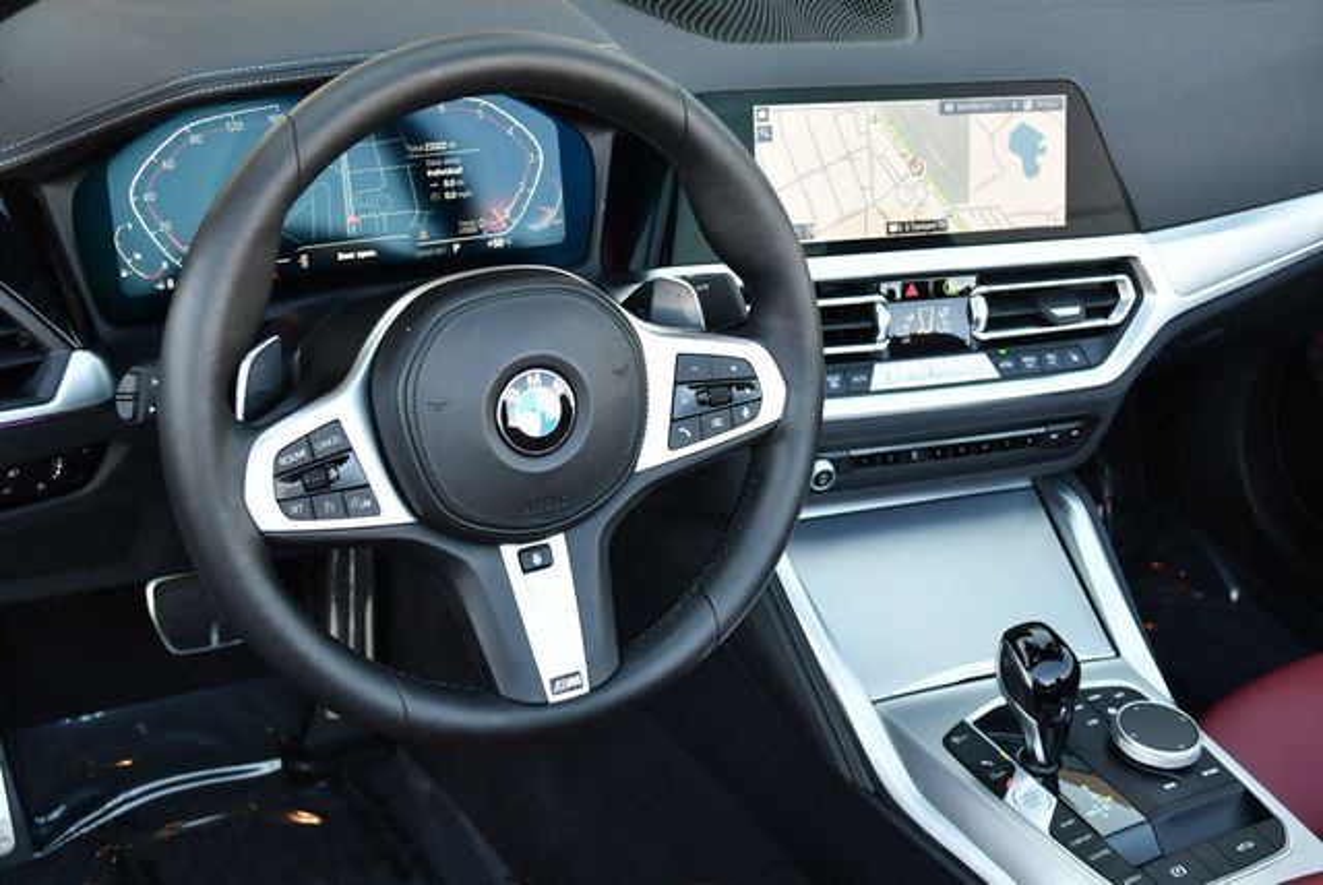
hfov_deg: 41.1
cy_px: 442
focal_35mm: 48
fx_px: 1766
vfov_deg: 28.1
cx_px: 662
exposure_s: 1/250
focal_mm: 24
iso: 640
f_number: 4
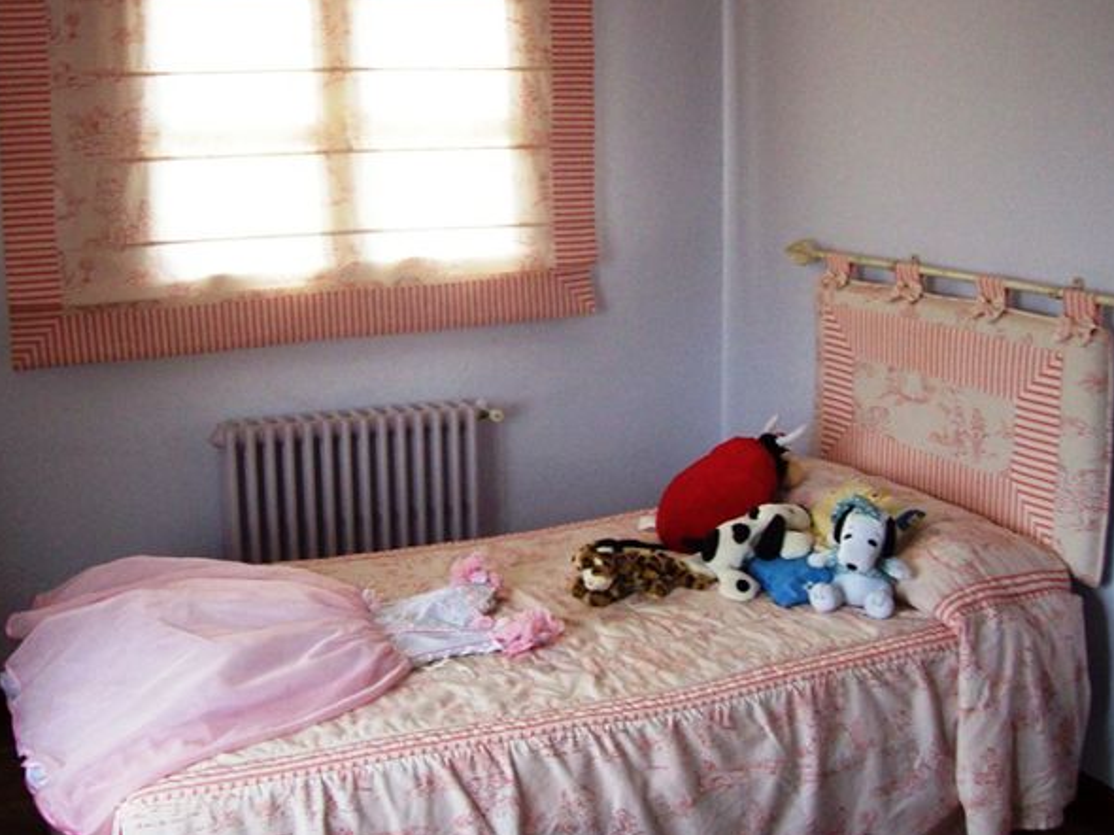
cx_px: 475
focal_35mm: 43
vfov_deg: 33.5
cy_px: 363
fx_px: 1383
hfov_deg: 43.7
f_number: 2.7
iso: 200
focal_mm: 6
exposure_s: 1/91.2
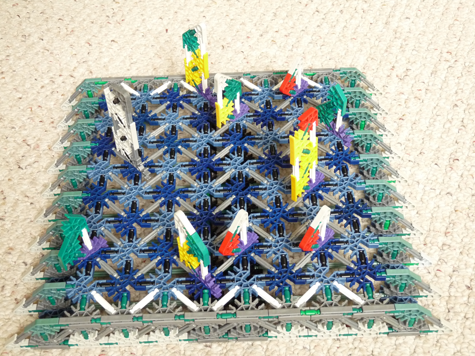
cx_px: 238
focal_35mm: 45
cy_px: 178
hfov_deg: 42.1
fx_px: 617
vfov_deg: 32.2
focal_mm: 8
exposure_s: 1/25
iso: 400
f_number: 3.2
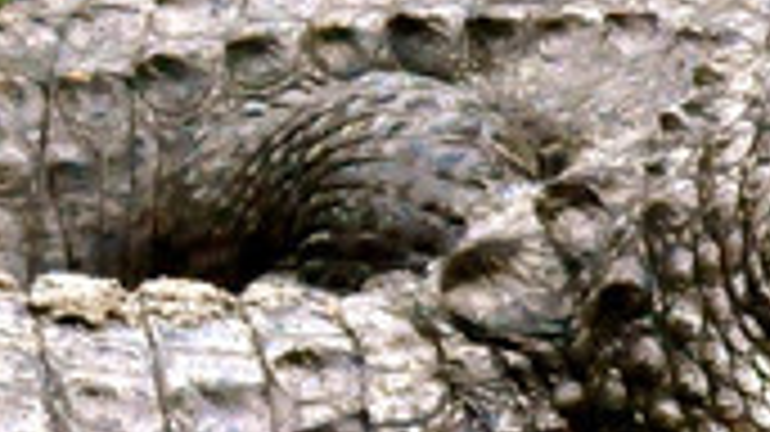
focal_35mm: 1032
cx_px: 1752
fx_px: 21061
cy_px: 648
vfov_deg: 1.2
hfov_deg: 2.1
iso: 6400
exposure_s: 1/1250
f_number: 18
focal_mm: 110
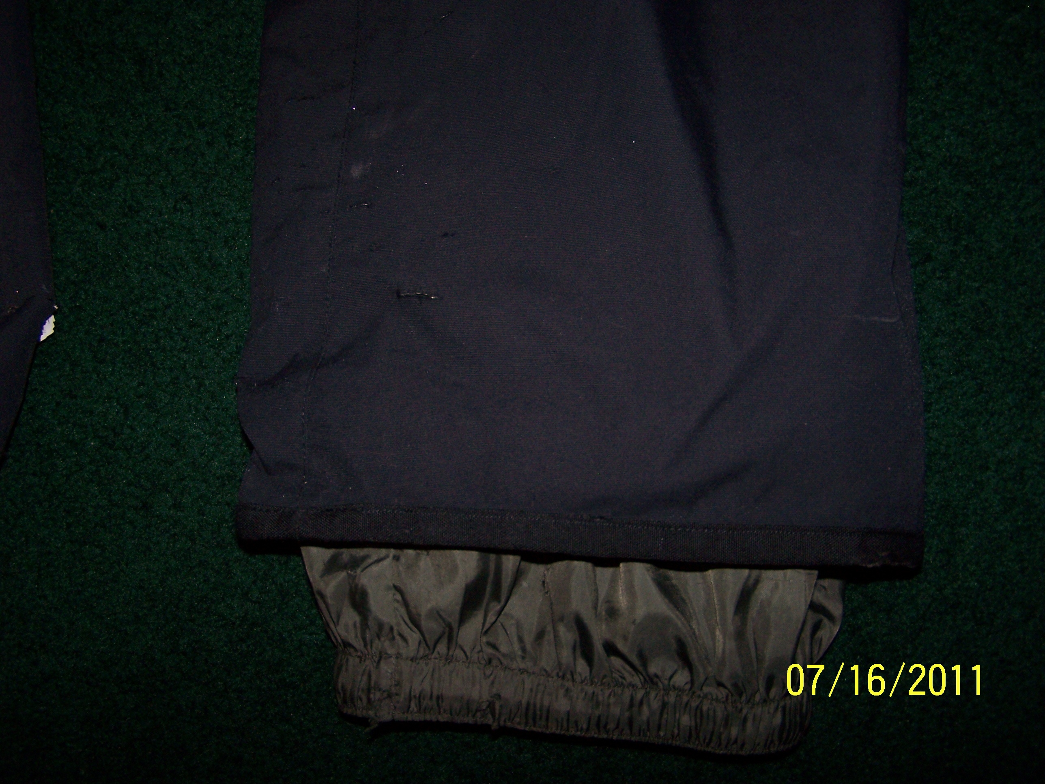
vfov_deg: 37.7
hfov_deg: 49.0
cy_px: 392
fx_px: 1147
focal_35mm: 38
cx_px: 522
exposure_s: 1/60
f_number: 2.8
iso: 140
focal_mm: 6.3
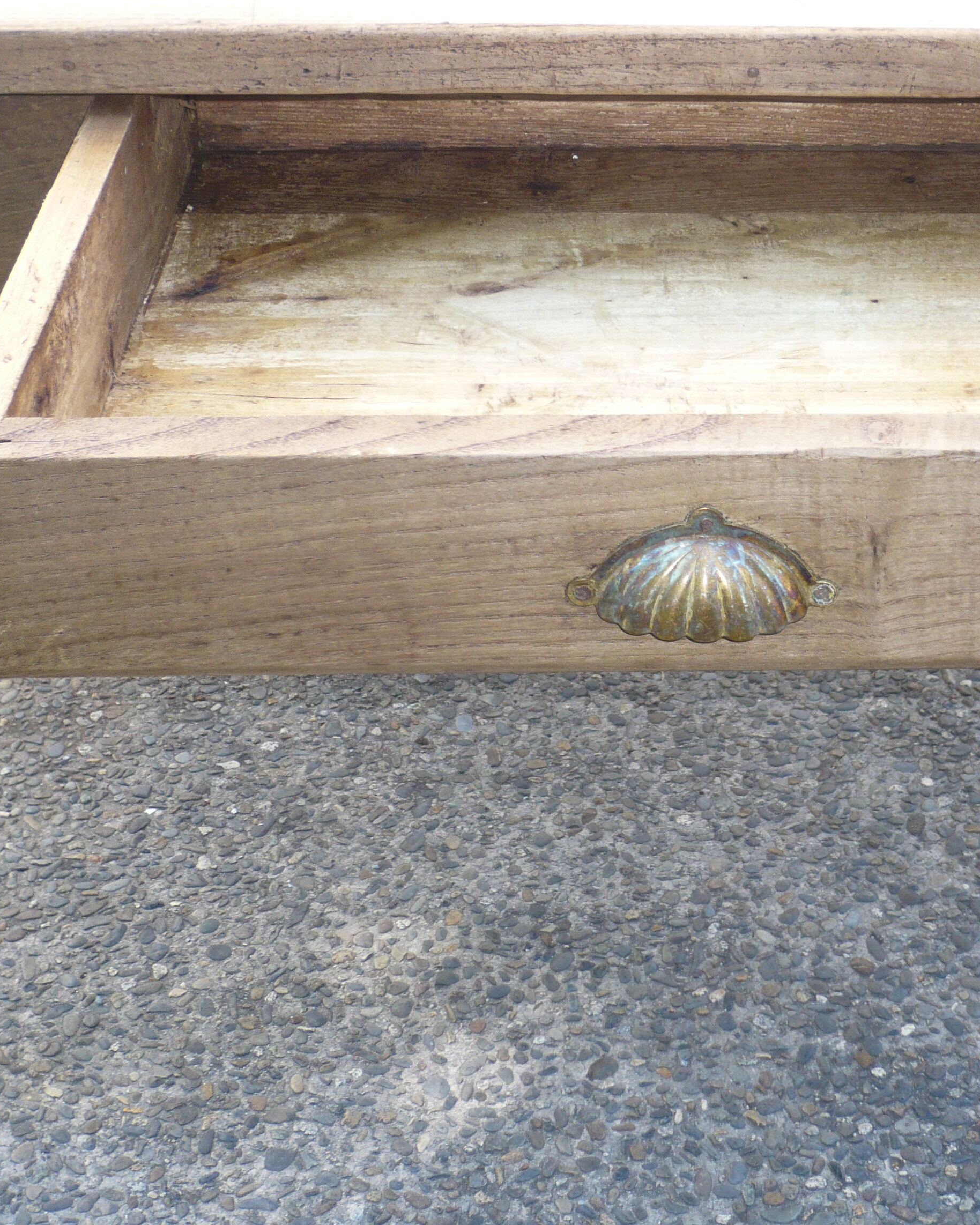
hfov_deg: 24.0
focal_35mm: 63
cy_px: 616
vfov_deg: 30.0
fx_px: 2284
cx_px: 716
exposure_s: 1/80
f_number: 3.7
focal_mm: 7.9
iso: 100
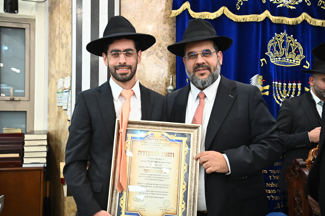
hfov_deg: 42.8
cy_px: 108
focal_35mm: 46
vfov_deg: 29.2
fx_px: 415
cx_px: 162
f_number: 4
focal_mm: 46
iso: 1600
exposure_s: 1/160
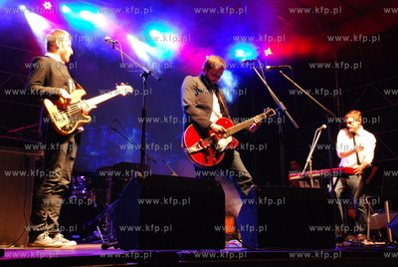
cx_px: 199
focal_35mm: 48
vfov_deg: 28.2
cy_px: 134
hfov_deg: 41.1
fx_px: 531
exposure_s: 1/30
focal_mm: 32
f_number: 7.1
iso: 1250
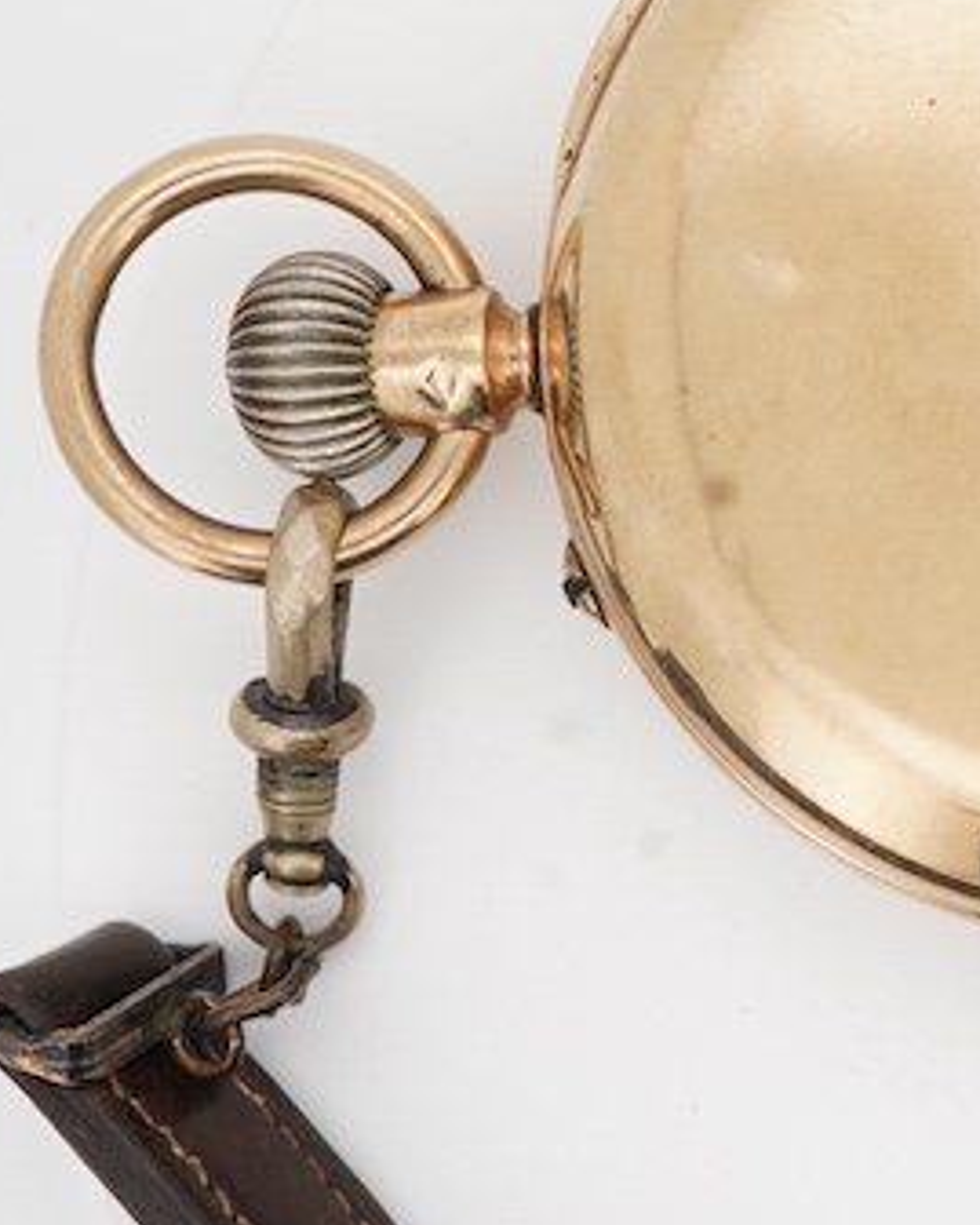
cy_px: 839
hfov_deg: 12.8
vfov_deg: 17.0
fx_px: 4095
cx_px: 1526
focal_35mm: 113
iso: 250
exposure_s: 1/125
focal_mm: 30
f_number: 22
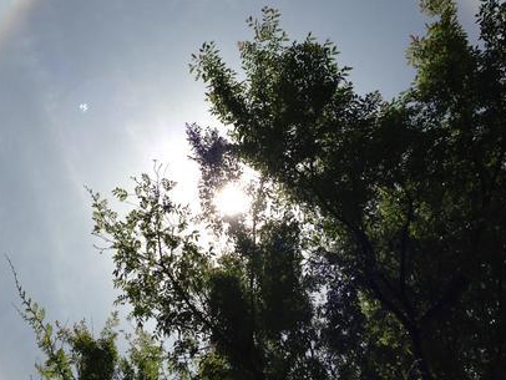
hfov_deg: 36.5
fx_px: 761
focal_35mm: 52
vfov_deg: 28.0
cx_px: 183
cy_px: 161
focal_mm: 4.13
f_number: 2.4
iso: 50
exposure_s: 1/5435
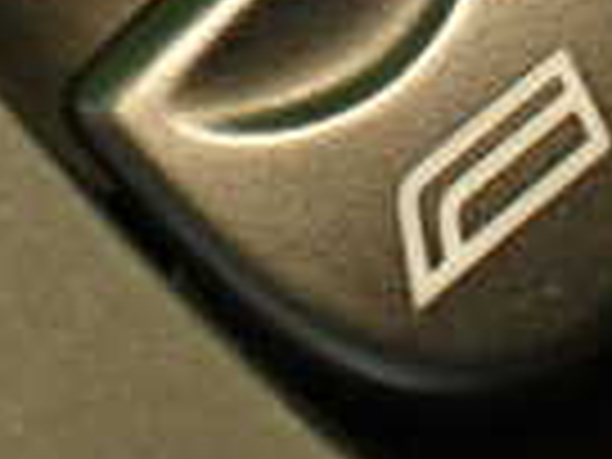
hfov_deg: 14.0
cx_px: 220
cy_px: -279
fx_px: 2493
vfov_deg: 10.1
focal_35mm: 141
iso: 400
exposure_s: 1/30
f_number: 2.4
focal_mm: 5.79
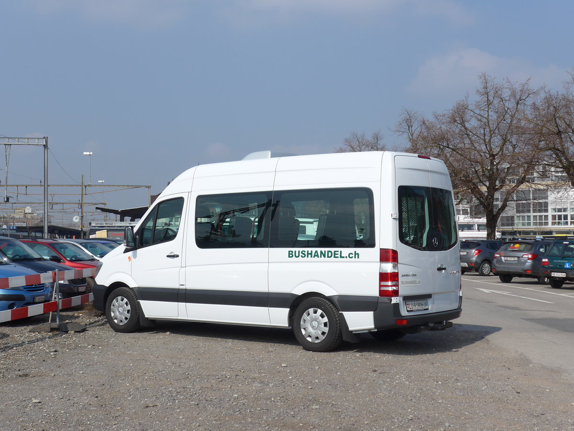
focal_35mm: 52
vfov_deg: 28.0
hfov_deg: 36.8
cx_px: 287
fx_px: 862
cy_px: 216
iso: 80
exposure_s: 1/2000
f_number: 3.3
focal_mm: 10.7
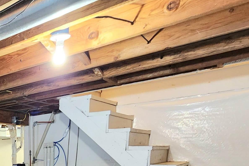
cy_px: 231
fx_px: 242
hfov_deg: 43.3
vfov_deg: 28.7
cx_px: -20
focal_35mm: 35
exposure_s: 1/30
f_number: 2.2
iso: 400
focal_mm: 2.2
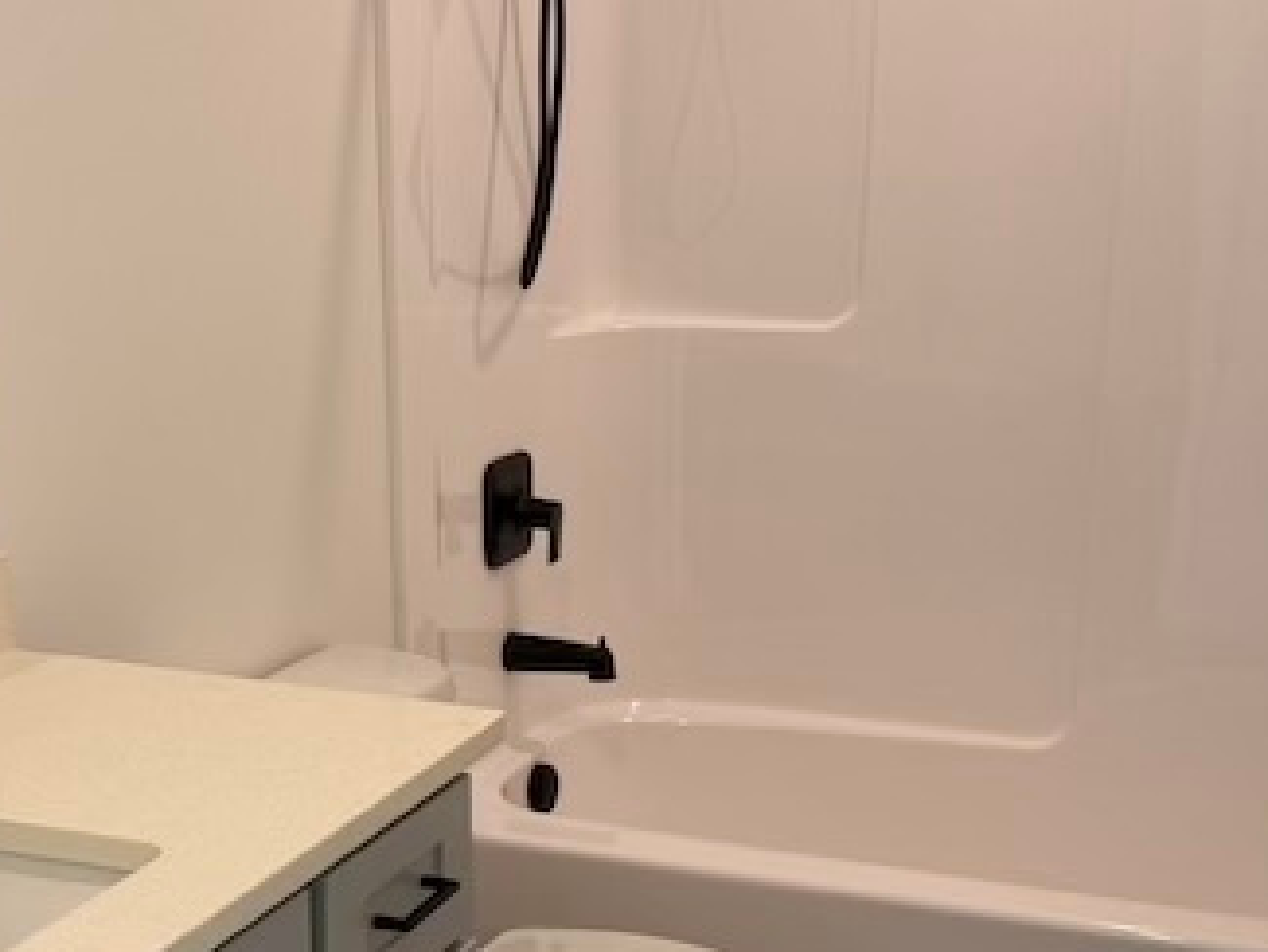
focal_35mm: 59
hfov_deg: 32.6
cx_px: 515
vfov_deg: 24.7
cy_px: 659
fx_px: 2162
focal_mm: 6.76
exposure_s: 1/120
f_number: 1.78
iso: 64
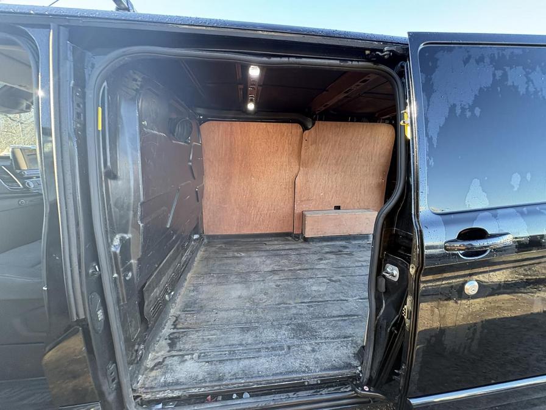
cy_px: 205
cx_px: 273
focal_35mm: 14
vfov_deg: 85.7
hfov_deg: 102.1
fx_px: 221
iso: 160
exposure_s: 1/99
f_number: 2.2
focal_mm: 2.22
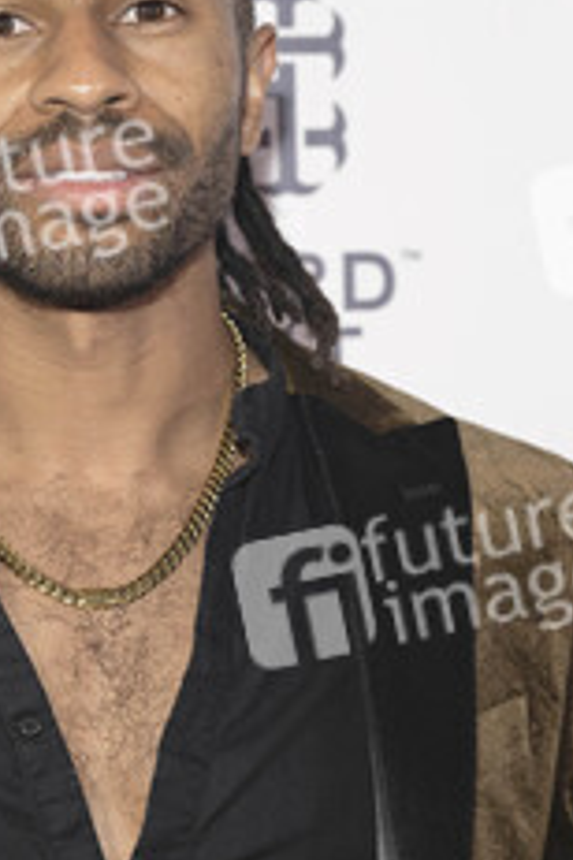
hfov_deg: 9.3
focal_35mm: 147
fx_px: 3509
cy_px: 395
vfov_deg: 14.0
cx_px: 86
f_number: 5
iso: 800
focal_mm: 85
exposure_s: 1/200
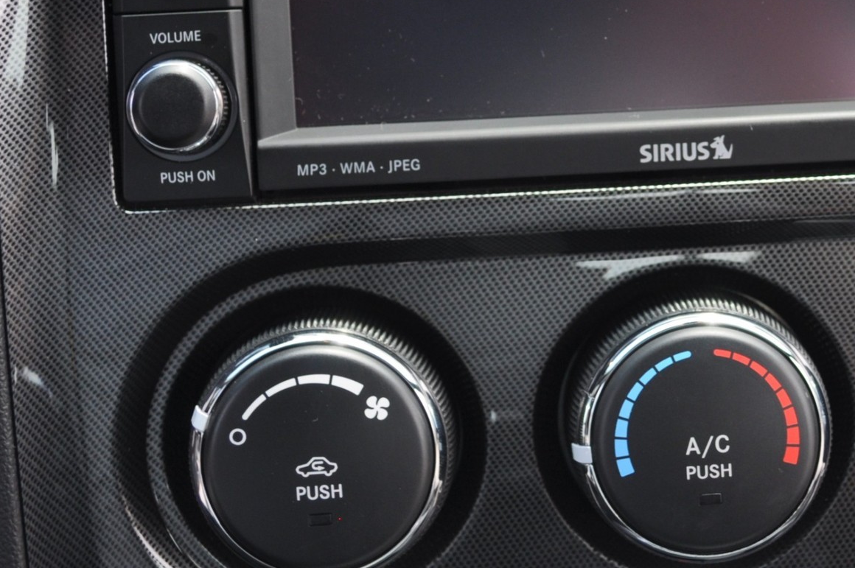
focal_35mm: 97
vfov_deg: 14.0
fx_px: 2301
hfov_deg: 20.7
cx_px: 715
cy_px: 119
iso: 220
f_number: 4.5
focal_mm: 30
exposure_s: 1/125
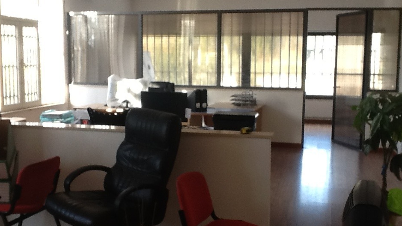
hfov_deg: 42.1
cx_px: 202
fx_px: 522
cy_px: 117
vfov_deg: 24.4
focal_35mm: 49
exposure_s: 1/60
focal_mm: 2.03
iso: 50
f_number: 2.4
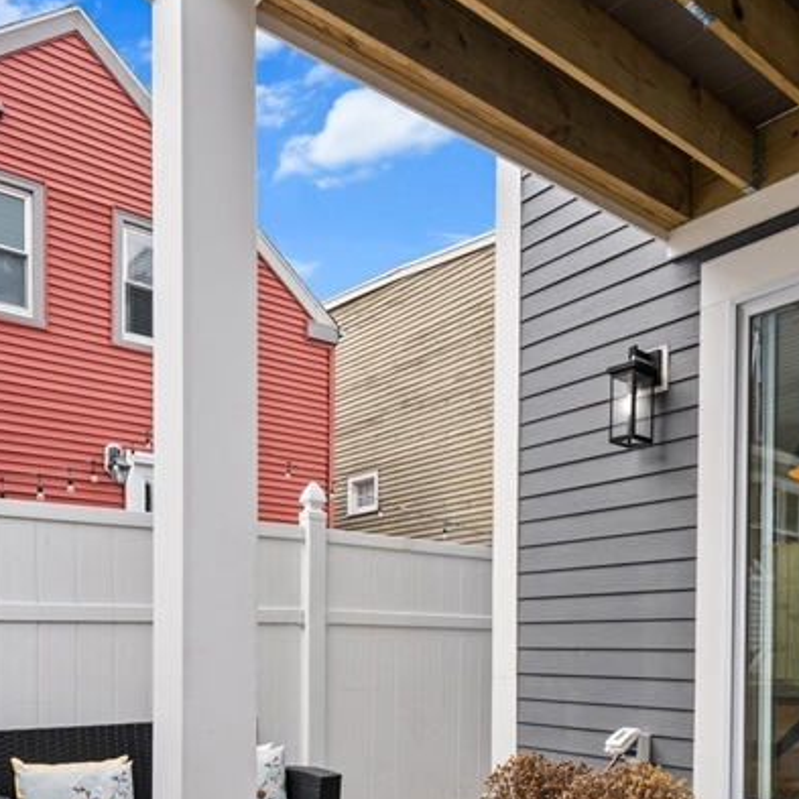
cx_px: 508
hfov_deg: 51.9
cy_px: 637
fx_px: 810
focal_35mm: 31
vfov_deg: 49.5
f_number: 8
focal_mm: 14
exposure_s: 1/15
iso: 400
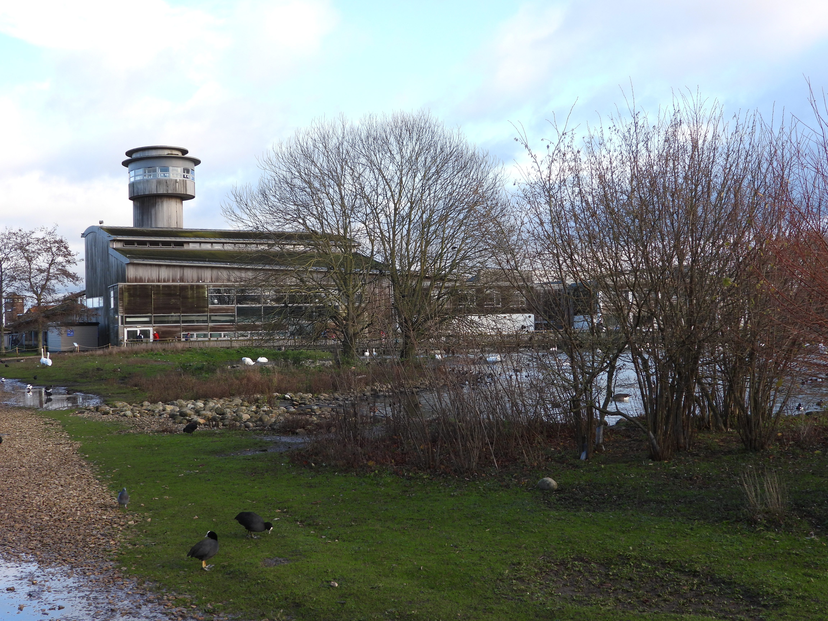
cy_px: 310
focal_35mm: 47
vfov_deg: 30.9
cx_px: 414
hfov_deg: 40.4
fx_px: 1124
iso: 100
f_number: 3.2
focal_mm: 8.5
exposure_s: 1/320
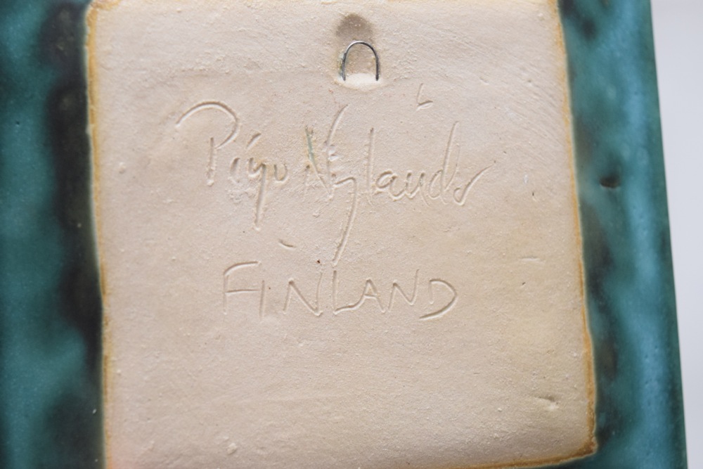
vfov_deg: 20.2
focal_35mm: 68
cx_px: 352
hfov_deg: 29.9
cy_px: 234
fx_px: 1318
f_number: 5
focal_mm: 45
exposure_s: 1/60
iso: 2000
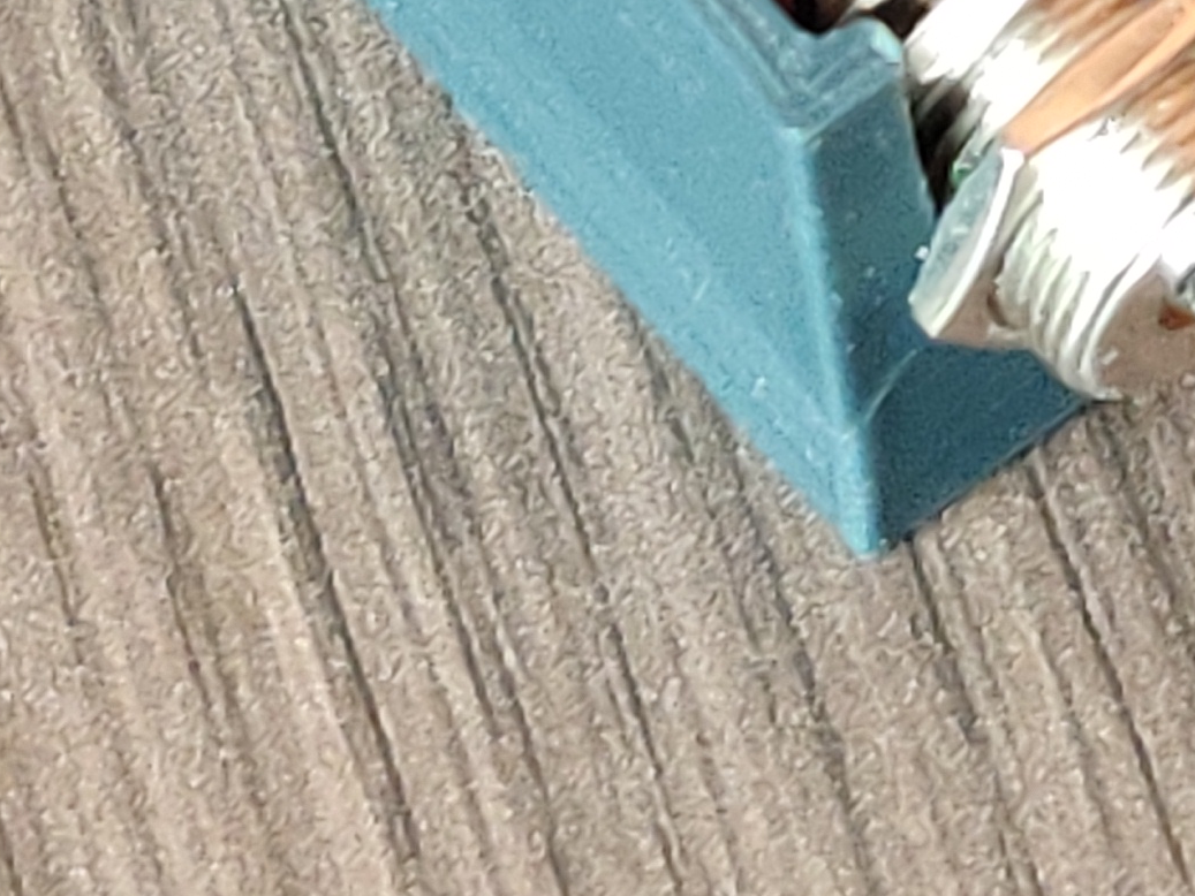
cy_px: -468
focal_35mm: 85
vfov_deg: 15.9
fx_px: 2935
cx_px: 983
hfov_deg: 22.7
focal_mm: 4.75
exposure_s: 1/20
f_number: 1.65
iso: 1250
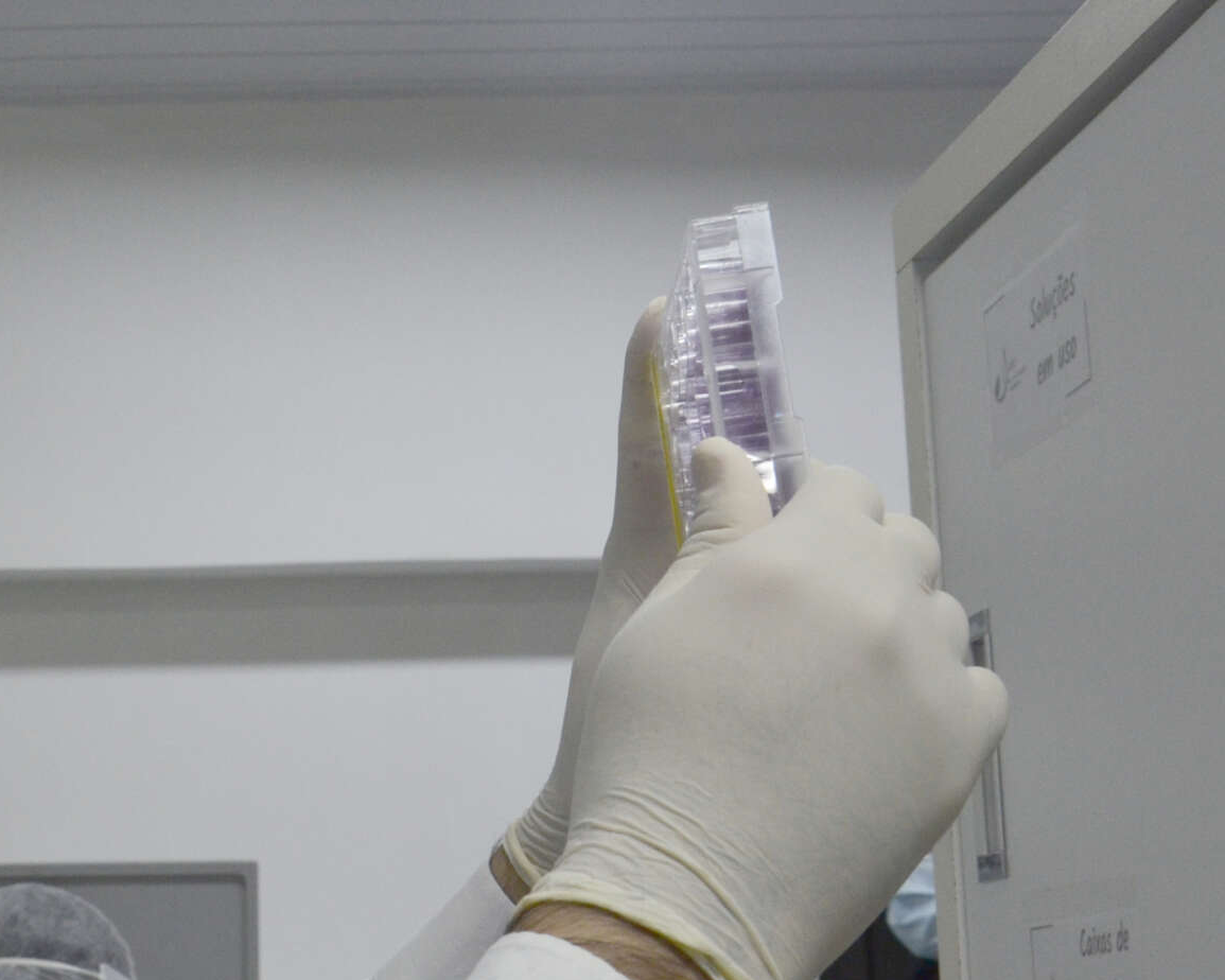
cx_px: -47
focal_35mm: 81
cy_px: 568
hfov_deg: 22.5
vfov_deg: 18.9
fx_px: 2937
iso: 800
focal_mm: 26
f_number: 9
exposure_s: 1/60
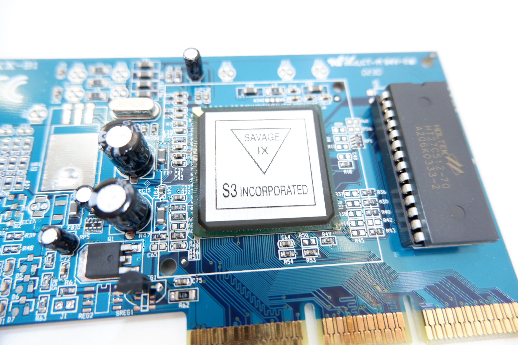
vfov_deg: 55.0
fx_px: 331
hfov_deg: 76.1
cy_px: 172
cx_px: 259
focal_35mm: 23
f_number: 3.5
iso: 200
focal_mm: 15
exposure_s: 1/30
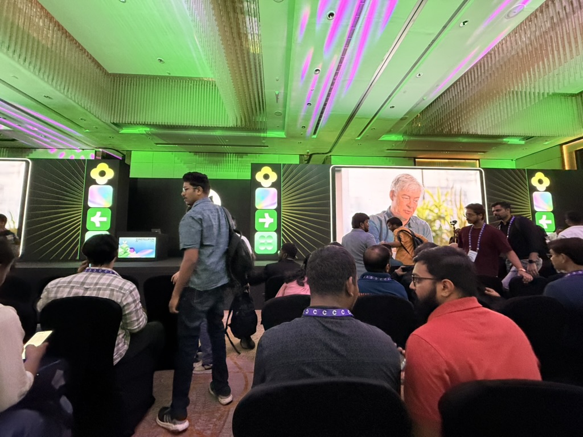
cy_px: 218
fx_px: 236
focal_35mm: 14
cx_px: 292
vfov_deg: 85.7
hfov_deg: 102.1
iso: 320
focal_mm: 2.22
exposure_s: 1/59
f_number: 2.2
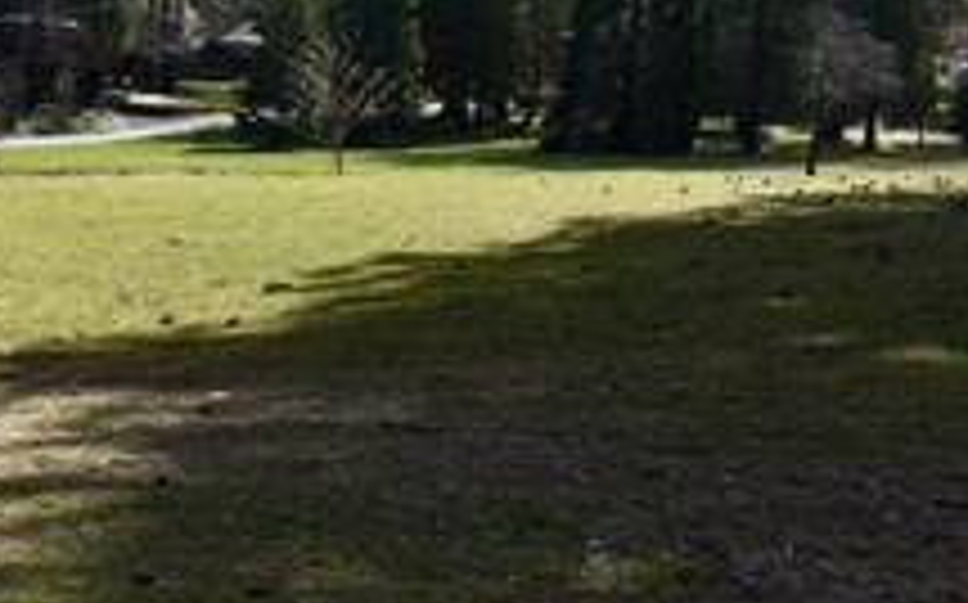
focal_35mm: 82
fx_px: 2162
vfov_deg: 15.9
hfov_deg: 21.4
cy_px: 200
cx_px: -464
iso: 180
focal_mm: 18
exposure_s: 1/500
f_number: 8
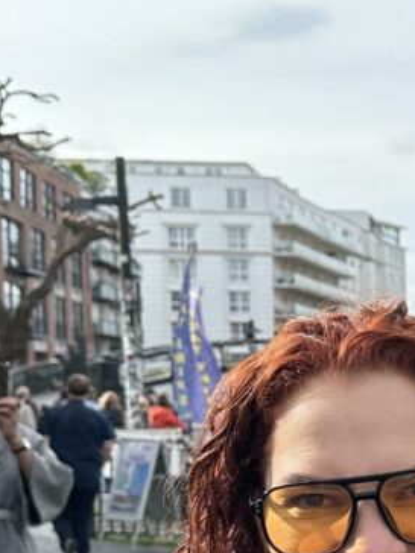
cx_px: 695
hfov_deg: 14.1
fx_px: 1519
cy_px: 483
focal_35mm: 95
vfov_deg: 20.3
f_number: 1.78
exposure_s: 1/2660
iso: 80
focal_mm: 6.86
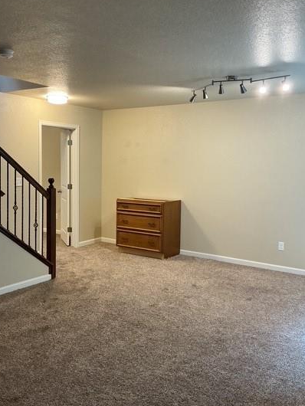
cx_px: 123
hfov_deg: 40.6
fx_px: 411
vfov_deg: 52.6
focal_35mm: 35
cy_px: 198
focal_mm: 3
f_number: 1.8
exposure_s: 1/60
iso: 160
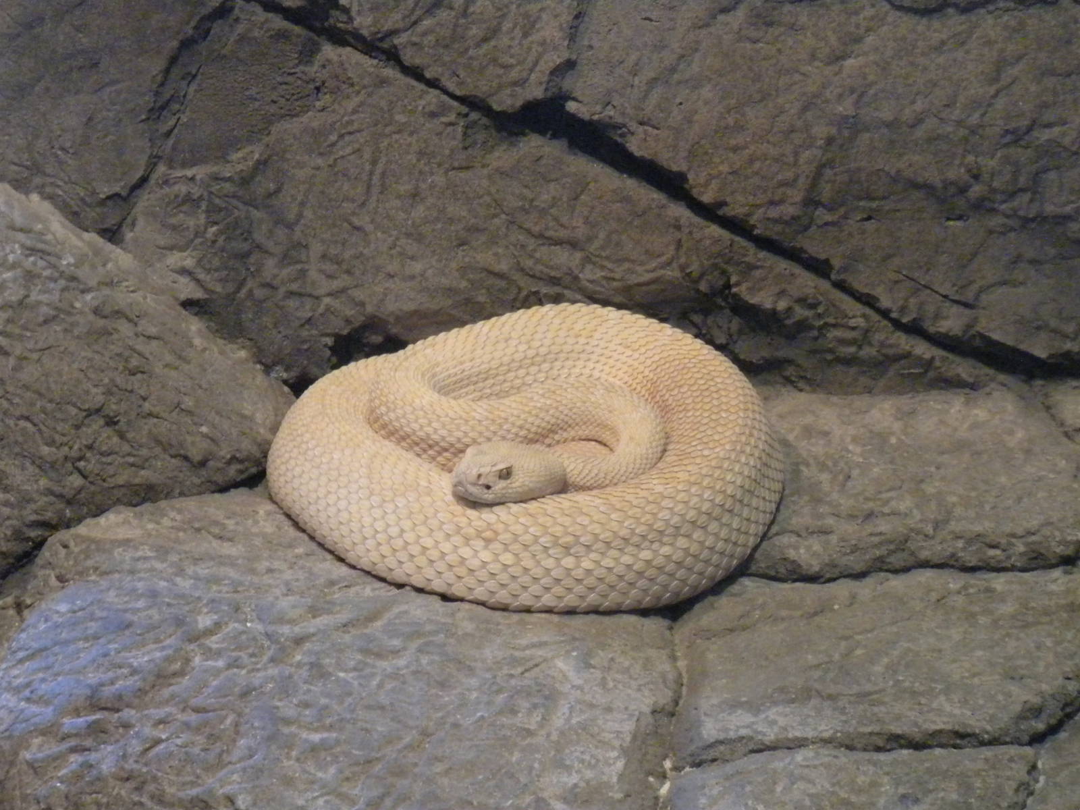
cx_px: 540
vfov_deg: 12.5
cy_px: 405
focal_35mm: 119
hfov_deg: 16.6
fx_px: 3713
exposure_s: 1/35.3
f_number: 5.1
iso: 800
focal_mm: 21
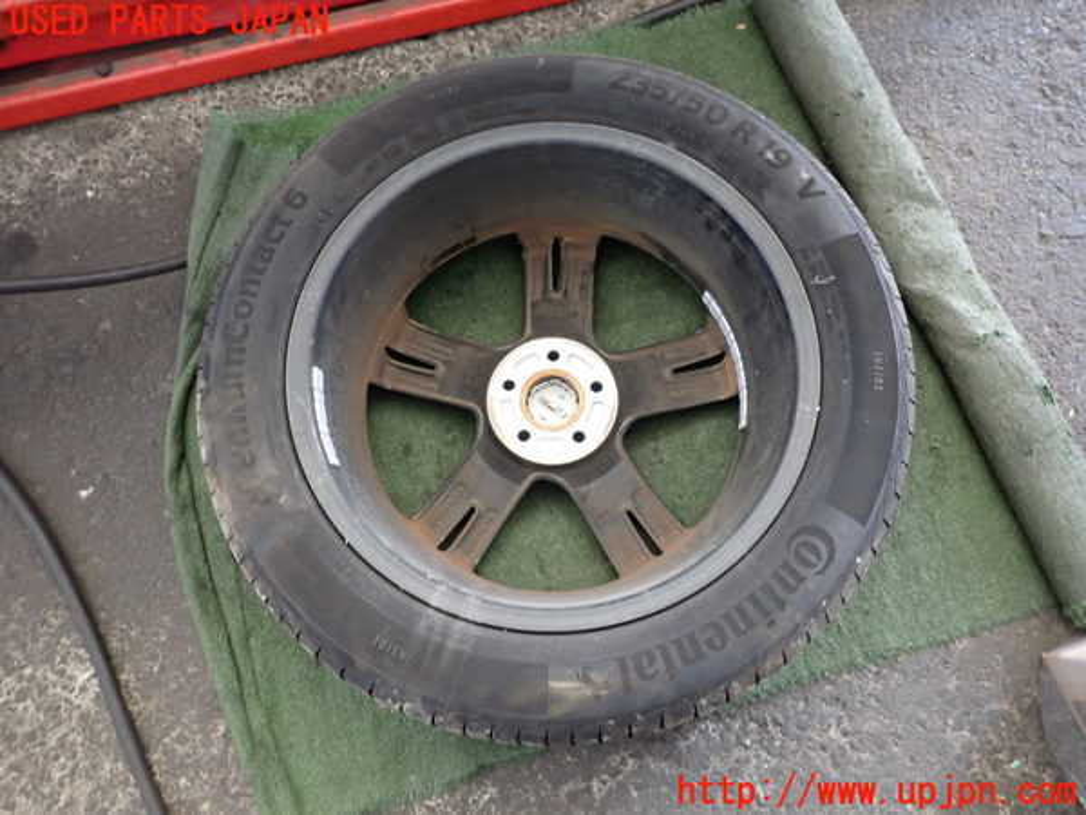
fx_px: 784
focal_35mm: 25
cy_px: 408
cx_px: 543
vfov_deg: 54.9
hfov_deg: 69.4
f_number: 2
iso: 500
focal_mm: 4.5
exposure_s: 1/30
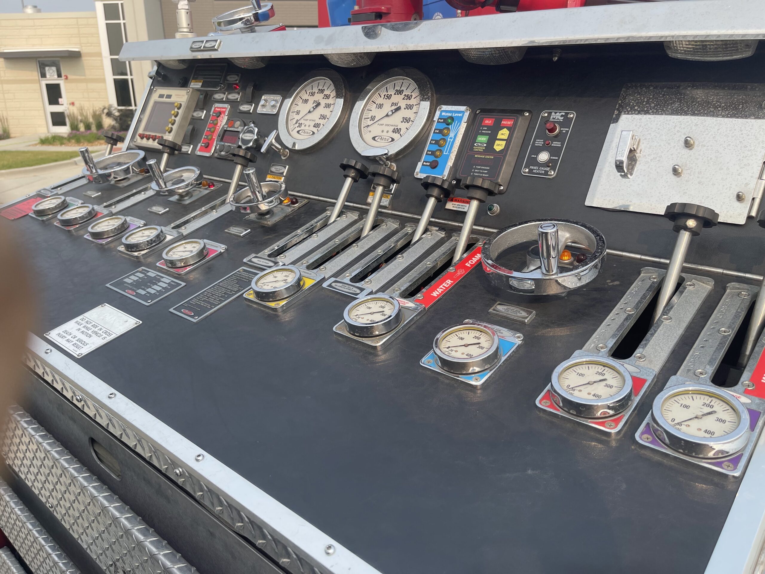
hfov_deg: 67.3
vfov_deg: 53.1
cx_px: 382
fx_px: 575
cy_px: 287
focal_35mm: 26
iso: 32
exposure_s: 1/1883
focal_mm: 5.1
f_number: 1.6
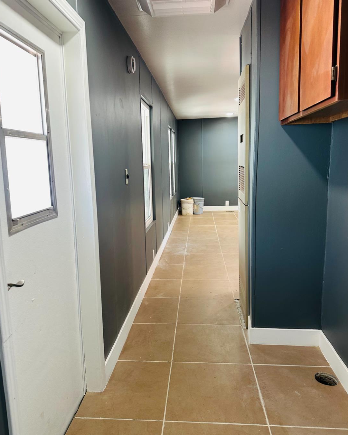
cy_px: 211
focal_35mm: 26
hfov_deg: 54.9
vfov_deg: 66.0
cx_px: 173
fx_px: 335
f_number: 1.78
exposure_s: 1/60
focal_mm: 6.86
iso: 160
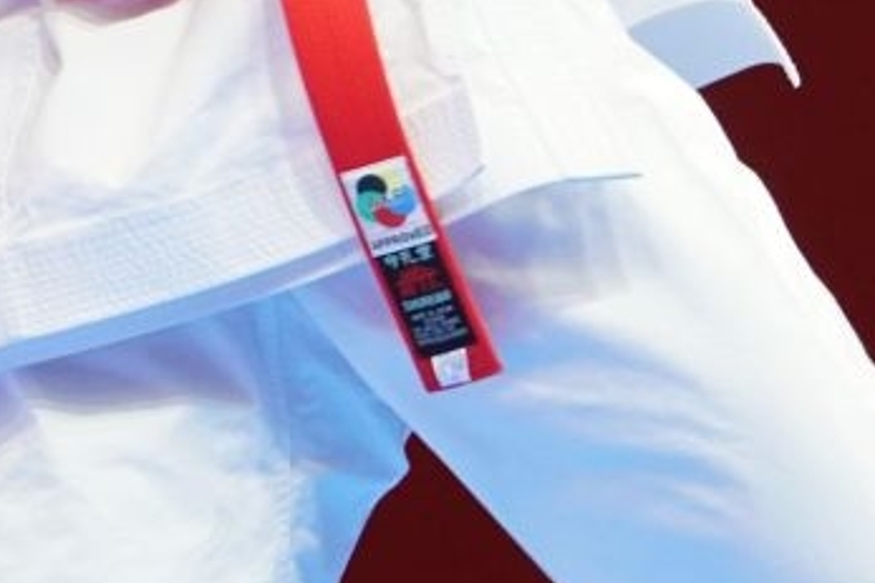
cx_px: 482
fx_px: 35322
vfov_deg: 0.9
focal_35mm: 1454
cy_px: 56
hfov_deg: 1.4
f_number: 4
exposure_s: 1/500
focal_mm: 280
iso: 2000
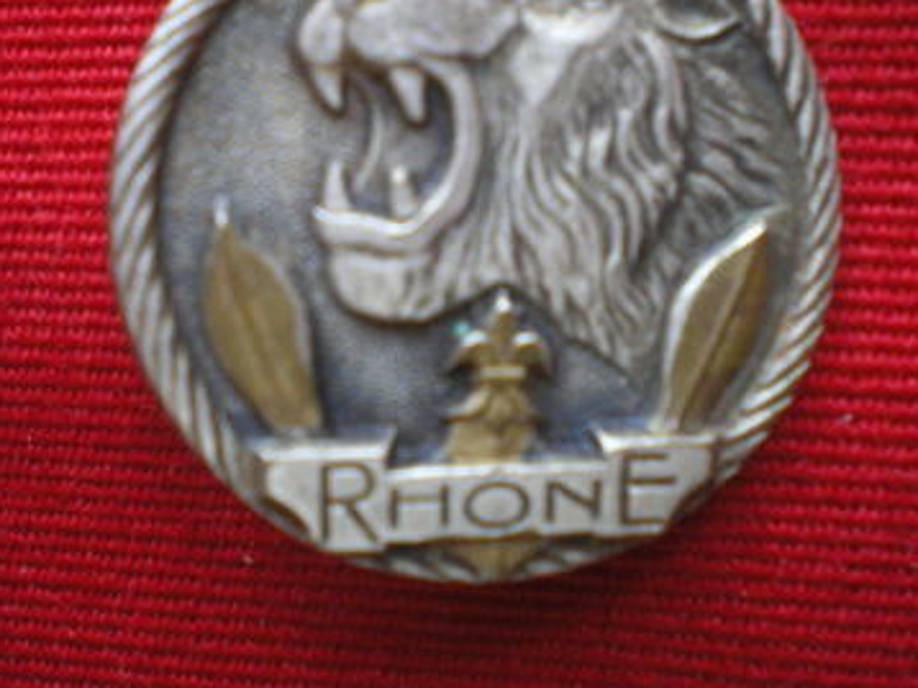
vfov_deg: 28.4
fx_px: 1352
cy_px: 254
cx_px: 438
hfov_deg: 37.5
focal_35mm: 51
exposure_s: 1/30
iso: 400
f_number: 3.1
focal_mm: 6.3
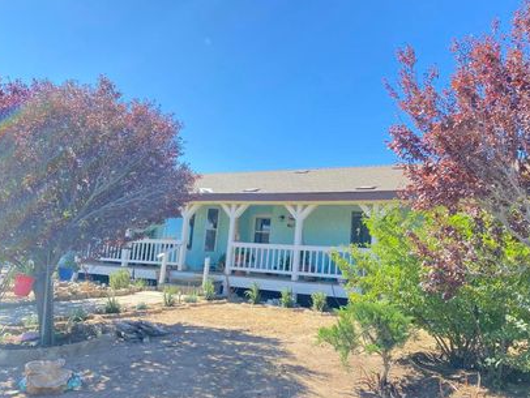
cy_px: 192
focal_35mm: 32
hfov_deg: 56.5
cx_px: 311
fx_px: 490
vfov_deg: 44.2
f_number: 1.8
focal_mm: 4.25
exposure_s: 1/738
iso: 32
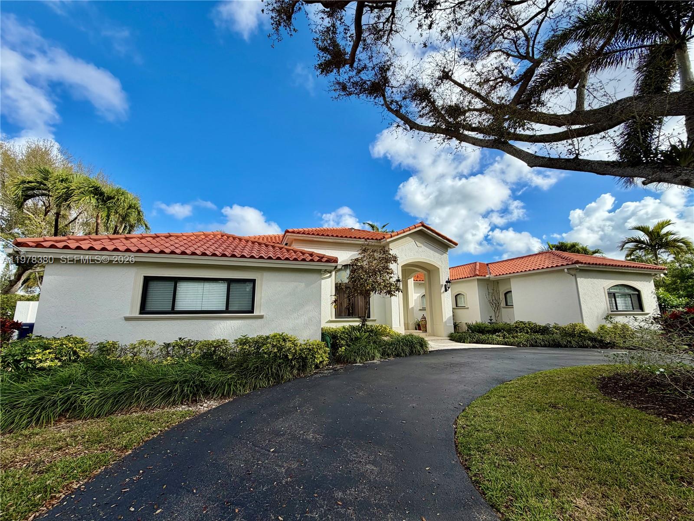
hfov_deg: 102.1
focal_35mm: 14
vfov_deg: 85.7
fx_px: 281
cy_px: 260
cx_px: 347
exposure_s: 1/770
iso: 25
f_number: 2.2
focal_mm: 2.22
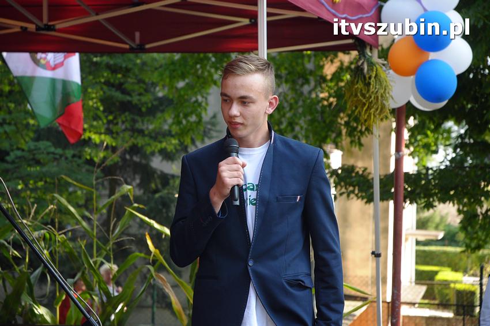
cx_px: 245
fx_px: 1428
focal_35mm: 105
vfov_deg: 13.0
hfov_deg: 19.5
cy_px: 163
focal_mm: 70
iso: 640
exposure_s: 1/400
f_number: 5
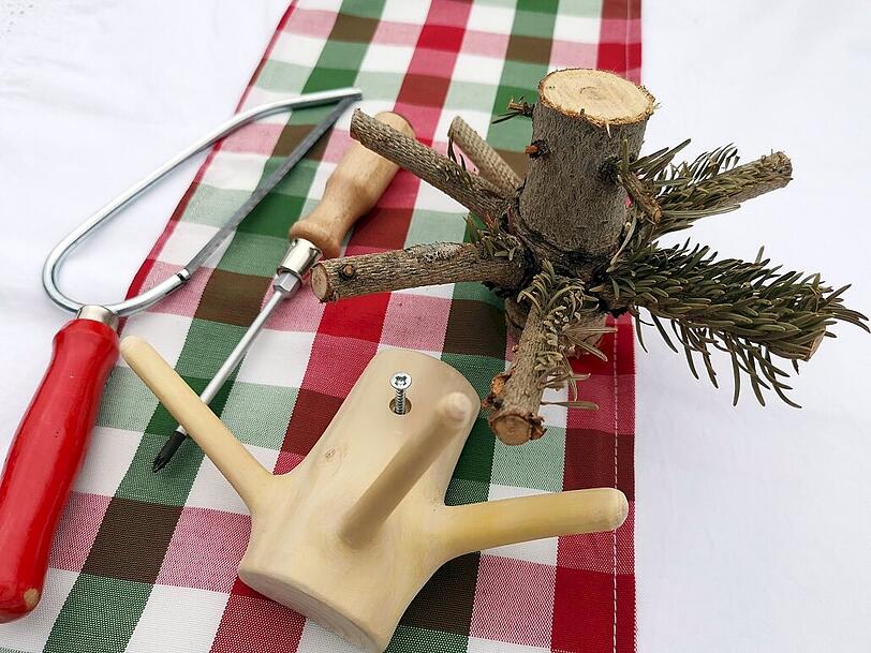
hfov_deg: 65.3
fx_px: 679
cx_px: 436
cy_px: 326
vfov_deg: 51.4
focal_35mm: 27
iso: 50
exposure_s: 1/1045
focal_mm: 5.58
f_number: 1.8
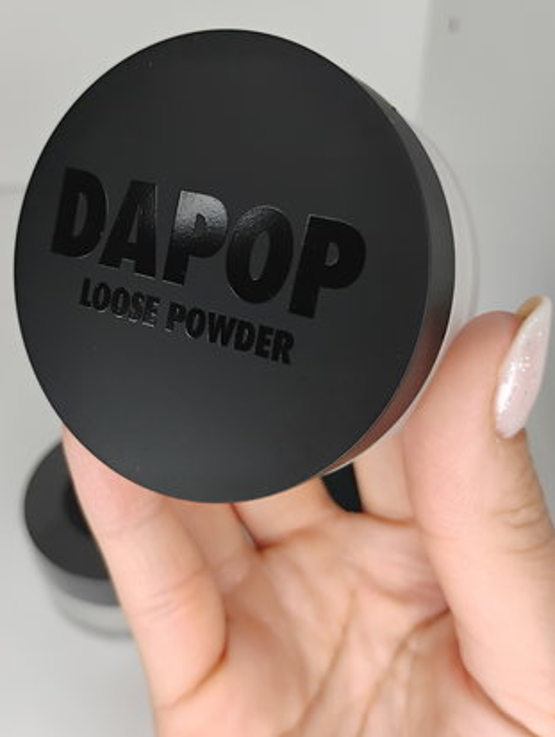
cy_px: 302
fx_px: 768
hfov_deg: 39.6
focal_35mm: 36
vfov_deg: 51.0
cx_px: 225
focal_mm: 4.26
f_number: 1.8
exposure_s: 1/50
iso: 459
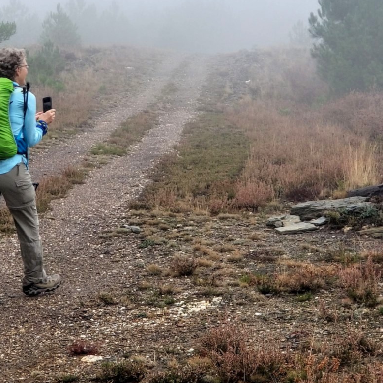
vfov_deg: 14.5
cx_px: 99
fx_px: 1490
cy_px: 59
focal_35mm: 119
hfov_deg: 14.6
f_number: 2.4
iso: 25
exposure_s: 1/170
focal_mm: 6
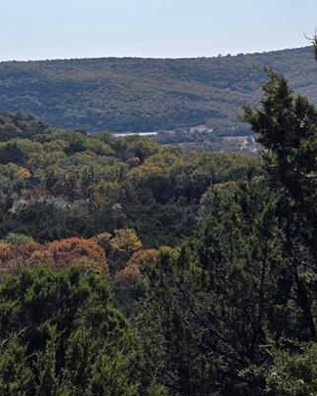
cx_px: 118
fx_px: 2498
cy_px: 134
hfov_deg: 7.3
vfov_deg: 9.1
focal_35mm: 213
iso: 64
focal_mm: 18.6
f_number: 3.4
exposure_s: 1/2043
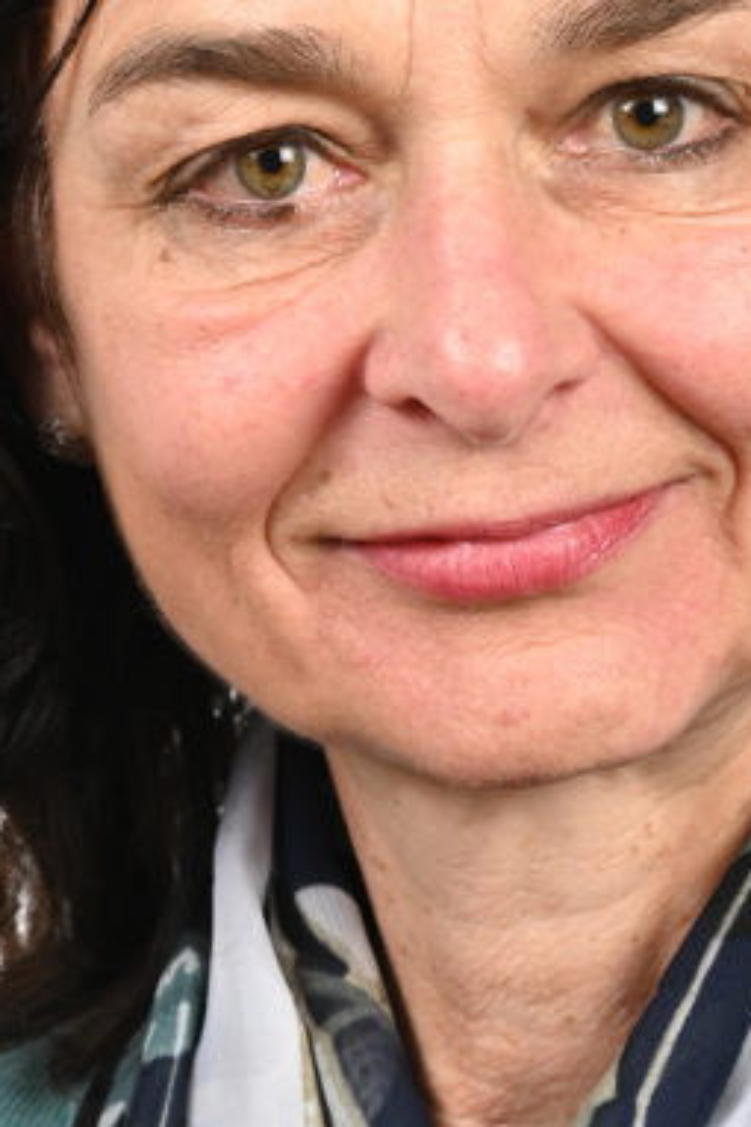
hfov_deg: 7.3
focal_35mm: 187
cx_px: 426
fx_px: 5856
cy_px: 636
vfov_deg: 11.0
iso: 125
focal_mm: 70
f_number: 8
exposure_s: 1/160
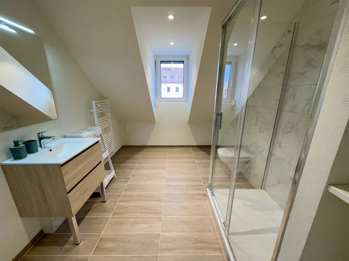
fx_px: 141
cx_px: 174
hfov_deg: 102.1
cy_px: 130
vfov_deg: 85.7
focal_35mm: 14
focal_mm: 2.22
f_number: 2.2
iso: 160
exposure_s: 1/100
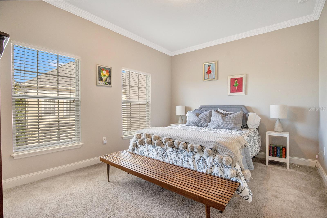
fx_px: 145
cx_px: 164
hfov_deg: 96.8
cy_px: 109
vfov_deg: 73.7
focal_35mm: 16
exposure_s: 1/160
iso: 1250
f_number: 7.1
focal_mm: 16
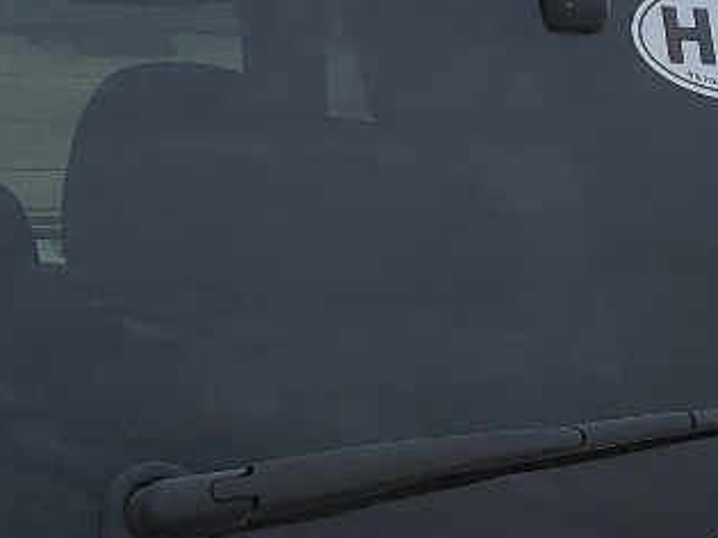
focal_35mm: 132
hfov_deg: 14.7
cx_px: -23
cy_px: 802
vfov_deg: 10.8
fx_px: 2737
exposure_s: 1/5000
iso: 50
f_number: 1.5
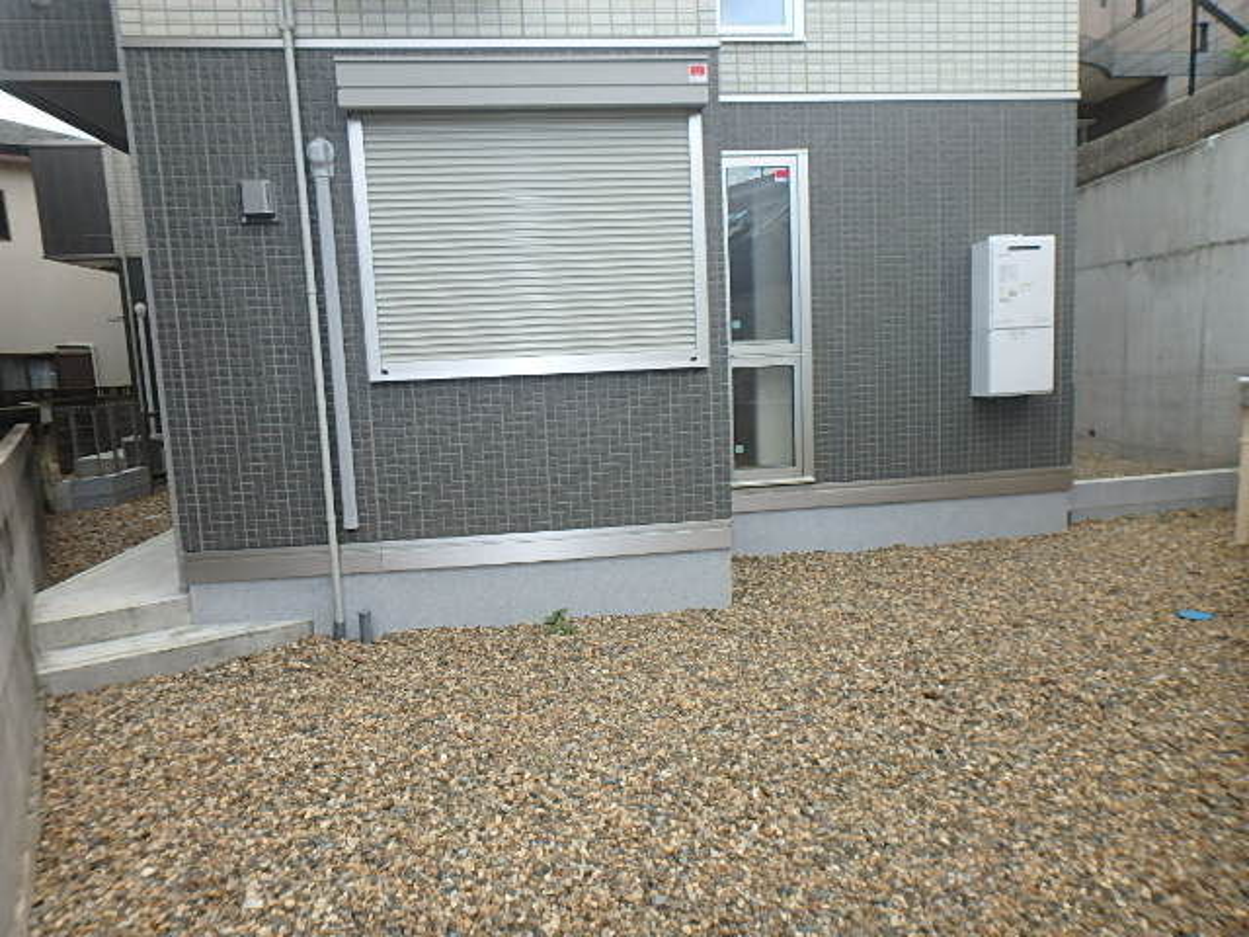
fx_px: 758
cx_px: 624
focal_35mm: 21
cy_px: 468
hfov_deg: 79.0
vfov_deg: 63.4
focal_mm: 3.7
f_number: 3.5
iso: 125
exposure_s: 1/125
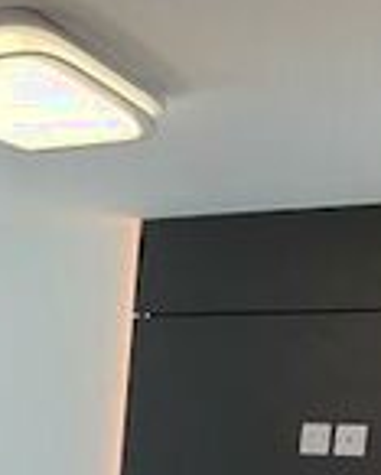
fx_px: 1281
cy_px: 838
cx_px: -75
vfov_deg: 17.4
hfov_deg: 16.2
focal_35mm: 91
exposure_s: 1/122
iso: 40
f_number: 1.8
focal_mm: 4.25
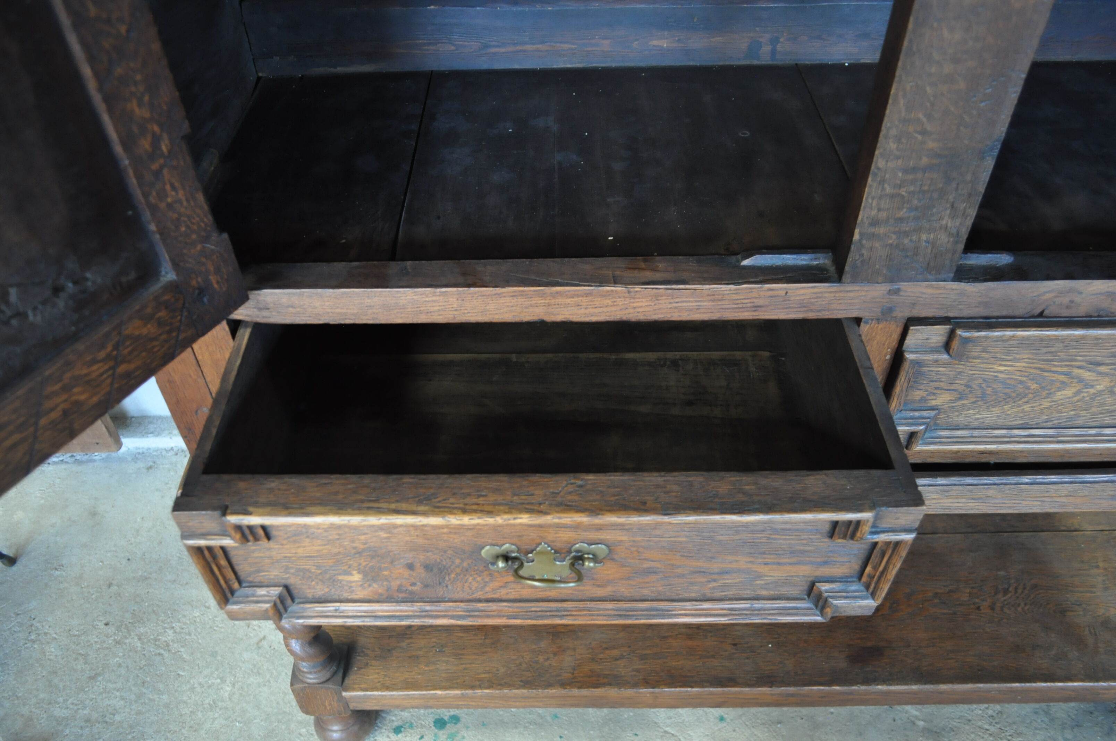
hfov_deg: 67.4
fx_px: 836
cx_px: 558
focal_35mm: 27
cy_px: 370
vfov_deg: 47.8
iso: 900
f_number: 3.5
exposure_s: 1/30
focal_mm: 18
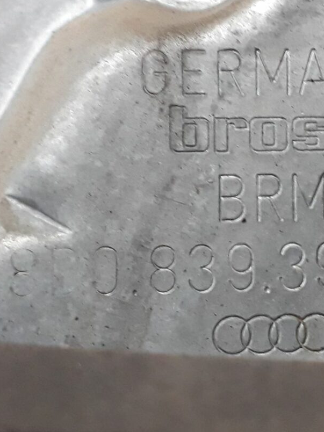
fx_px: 587
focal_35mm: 47
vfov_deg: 40.3
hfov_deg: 29.4
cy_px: 185
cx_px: 302
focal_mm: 3.6
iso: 320
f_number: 1.9
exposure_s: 1/17
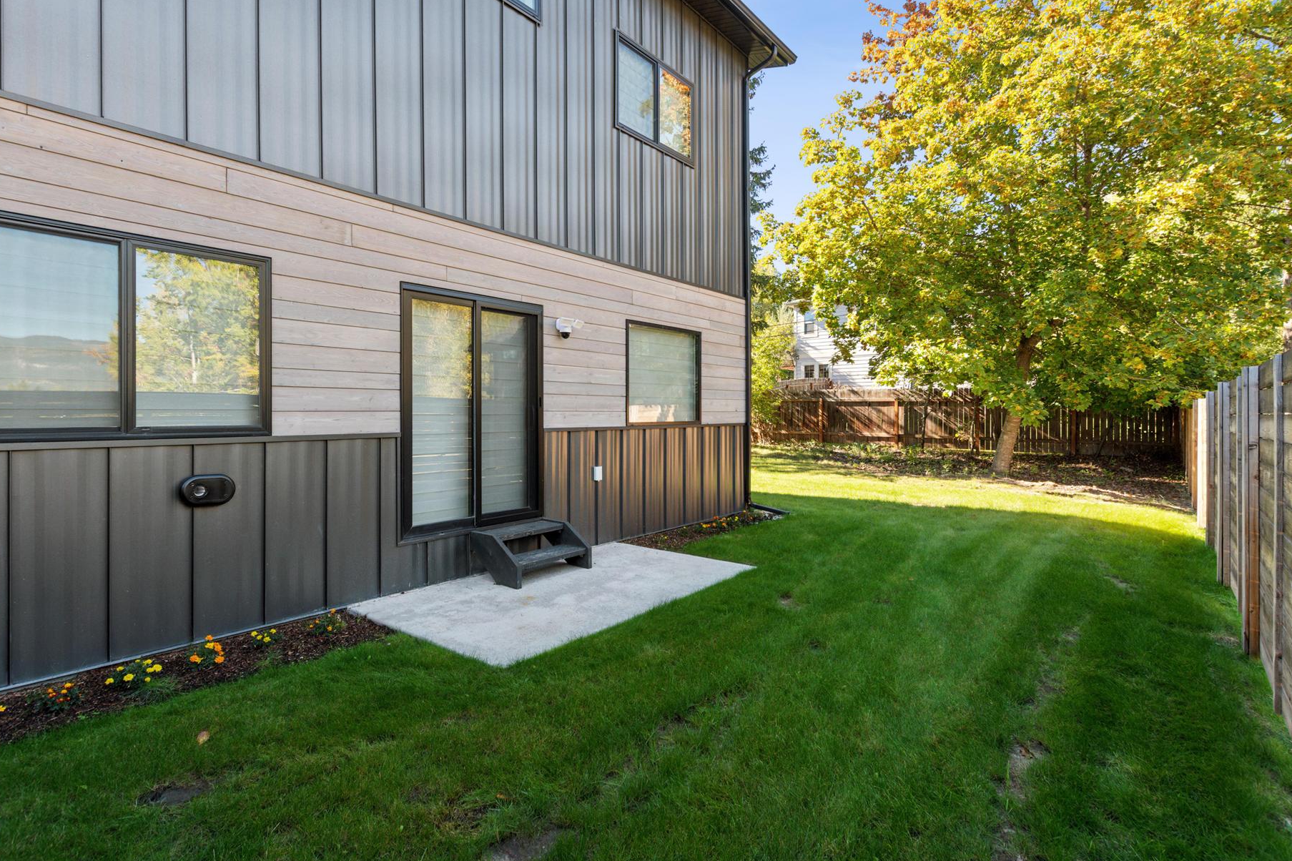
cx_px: 642
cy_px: 393
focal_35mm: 17
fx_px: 610
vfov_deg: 70.3
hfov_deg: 93.3
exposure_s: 1/60
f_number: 6.3
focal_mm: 10
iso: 100
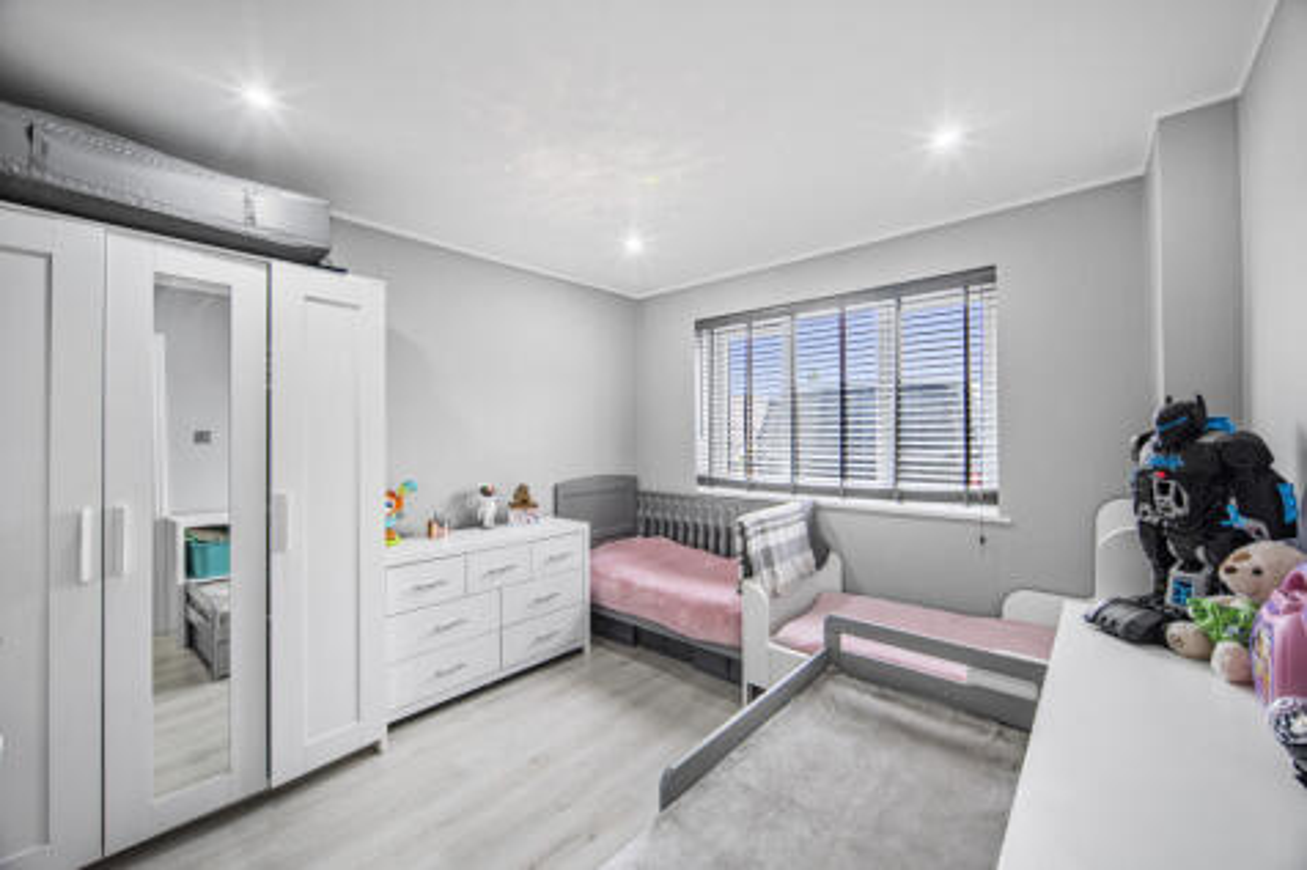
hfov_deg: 90.0
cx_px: 654
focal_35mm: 18
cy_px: 435
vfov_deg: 67.3
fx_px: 653
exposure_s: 1/8
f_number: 8
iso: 80
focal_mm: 18
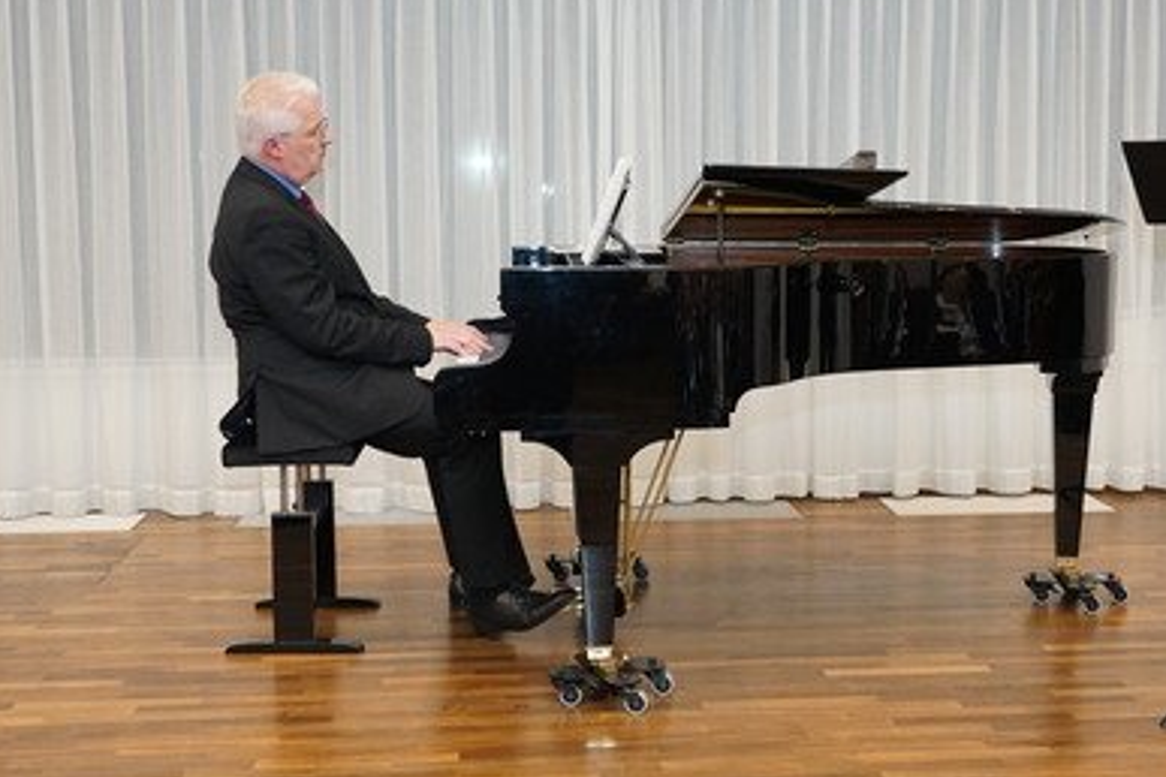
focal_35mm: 53
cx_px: 723
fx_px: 1716
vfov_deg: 25.5
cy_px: 387
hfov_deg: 37.3
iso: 2500
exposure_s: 1/160
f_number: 4
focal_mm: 41
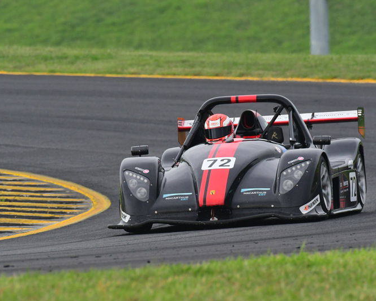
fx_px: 9435
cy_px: 151
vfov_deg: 1.8
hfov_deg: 2.3
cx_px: 194
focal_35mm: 848
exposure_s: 1/640
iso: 1250
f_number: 10
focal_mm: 500
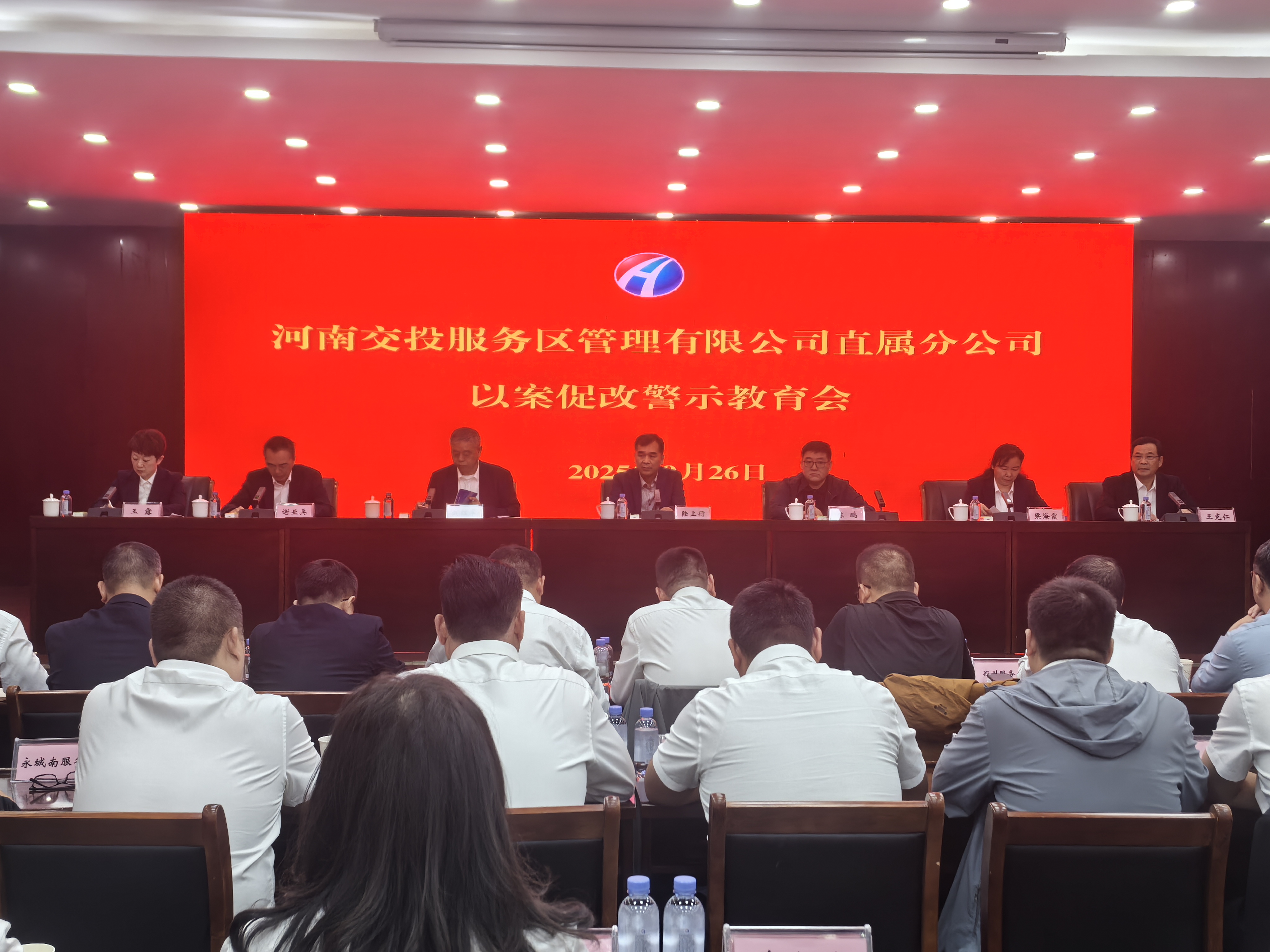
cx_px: 635
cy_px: 476
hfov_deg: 46.8
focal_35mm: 40
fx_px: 1468
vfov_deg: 36.0
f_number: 2
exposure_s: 1/120
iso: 125
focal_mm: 5.75
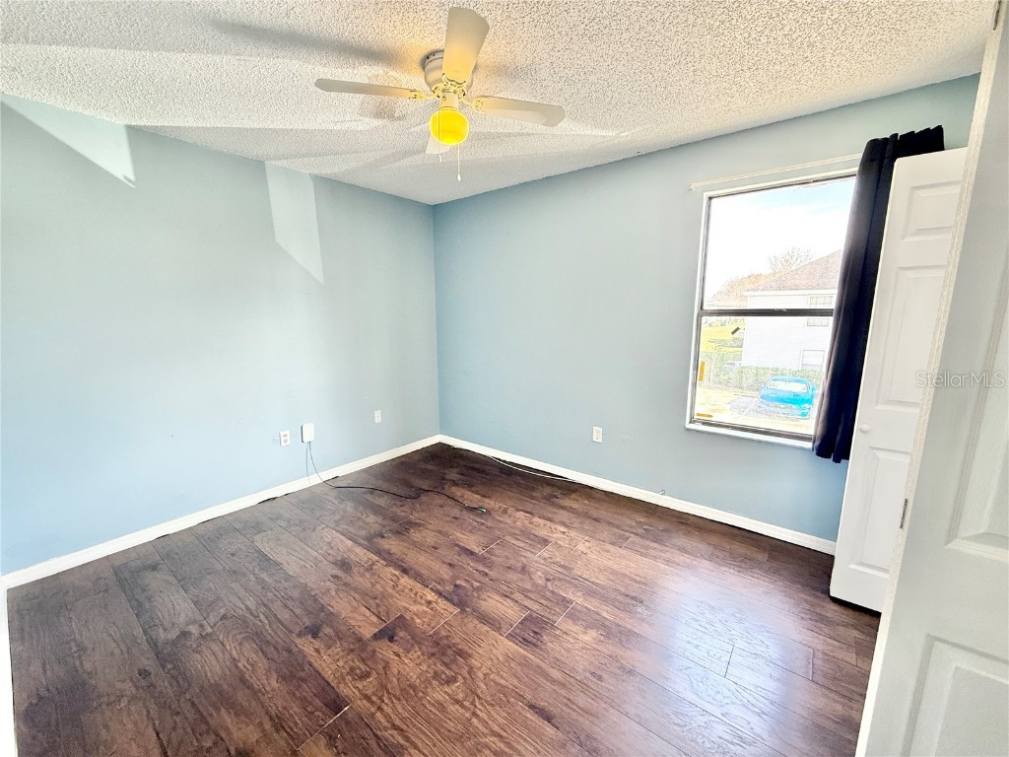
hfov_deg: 102.1
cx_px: 504
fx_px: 408
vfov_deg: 85.7
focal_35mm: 14
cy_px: 378
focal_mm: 2.22
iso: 200
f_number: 2.2
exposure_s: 1/120
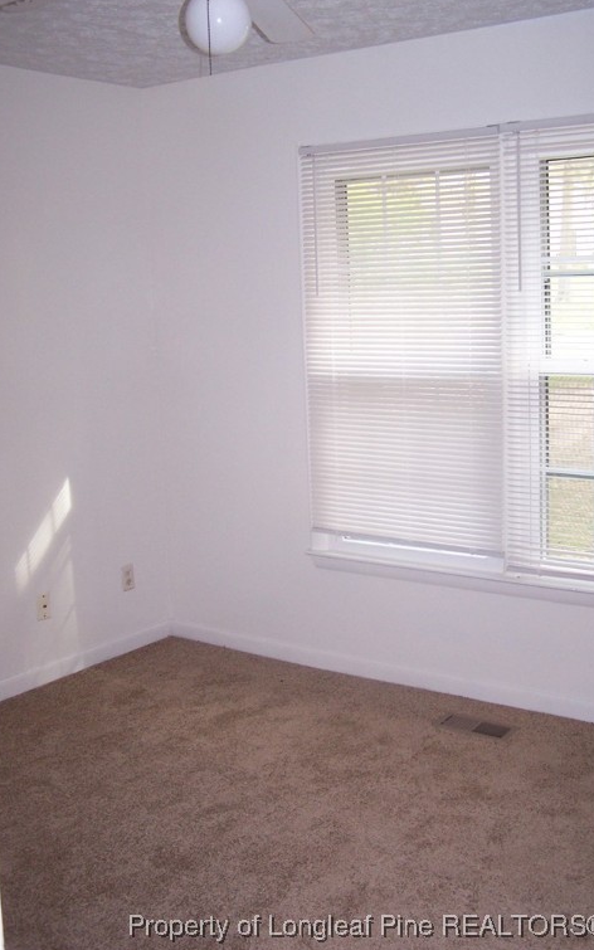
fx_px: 1062
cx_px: 318
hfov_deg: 31.2
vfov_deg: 48.2
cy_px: 471
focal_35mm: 41
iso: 140
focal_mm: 6.3
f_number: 2.8
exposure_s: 1/60
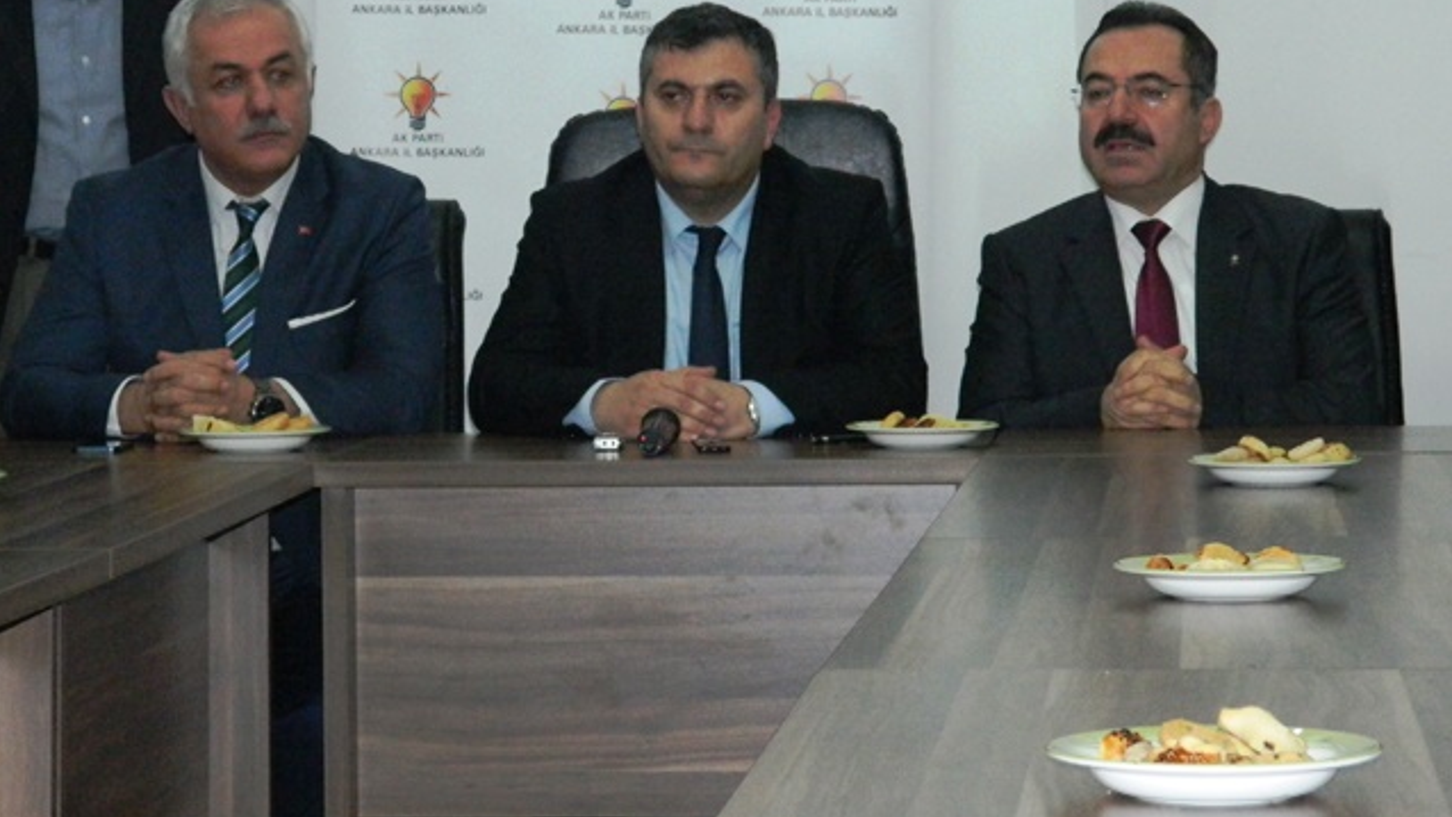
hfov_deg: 15.2
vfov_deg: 8.6
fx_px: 5429
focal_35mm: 141
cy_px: 291
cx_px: 726
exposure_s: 1/60
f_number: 4.7
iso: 800
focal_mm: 23.2
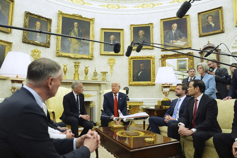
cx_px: 118
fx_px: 158
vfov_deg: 53.1
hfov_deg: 73.7
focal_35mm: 24
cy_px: 79
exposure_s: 1/400
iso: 2000
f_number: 2.8
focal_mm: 24
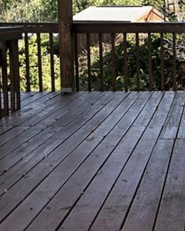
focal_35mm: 69
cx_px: 221
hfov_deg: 20.6
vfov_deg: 26.7
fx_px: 475
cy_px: 39
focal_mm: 14.5
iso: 125
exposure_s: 1/125
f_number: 5.6
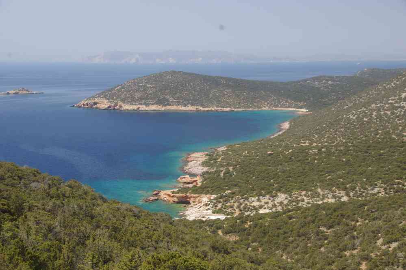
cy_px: 135
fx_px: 656
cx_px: 203
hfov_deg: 34.4
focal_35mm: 58
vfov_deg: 23.3
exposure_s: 1/60
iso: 200
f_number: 11
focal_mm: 38.8
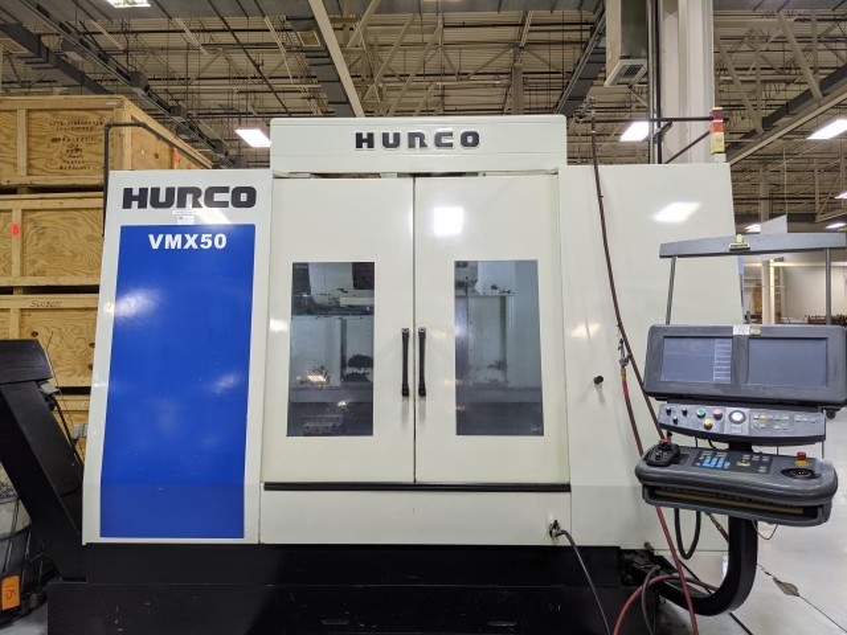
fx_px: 661
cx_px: 424
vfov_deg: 51.4
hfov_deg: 65.3
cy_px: 318
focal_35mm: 27
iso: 86
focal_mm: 4.38
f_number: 1.73
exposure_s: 1/60
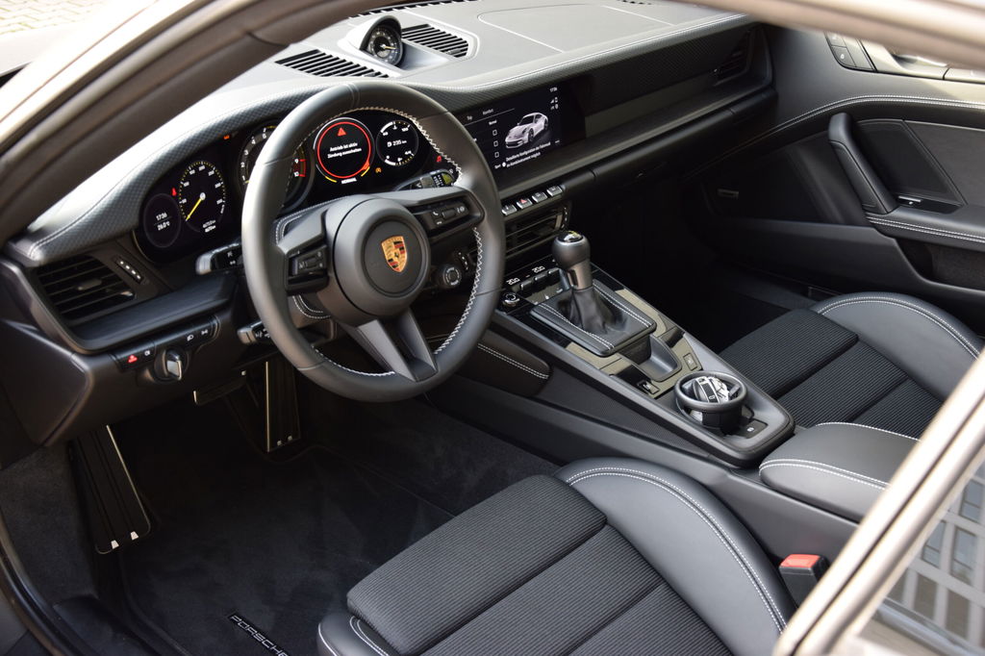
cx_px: 492
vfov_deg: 29.8
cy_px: 328
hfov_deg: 43.6
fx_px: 1231
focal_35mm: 45
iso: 500
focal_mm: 30
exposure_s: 1/50
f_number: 4.2
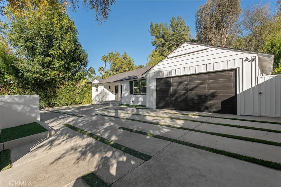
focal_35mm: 17
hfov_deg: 94.0
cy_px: 94
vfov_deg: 71.0
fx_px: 131
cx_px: 140
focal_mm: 16.8
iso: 160
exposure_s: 1/200
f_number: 8
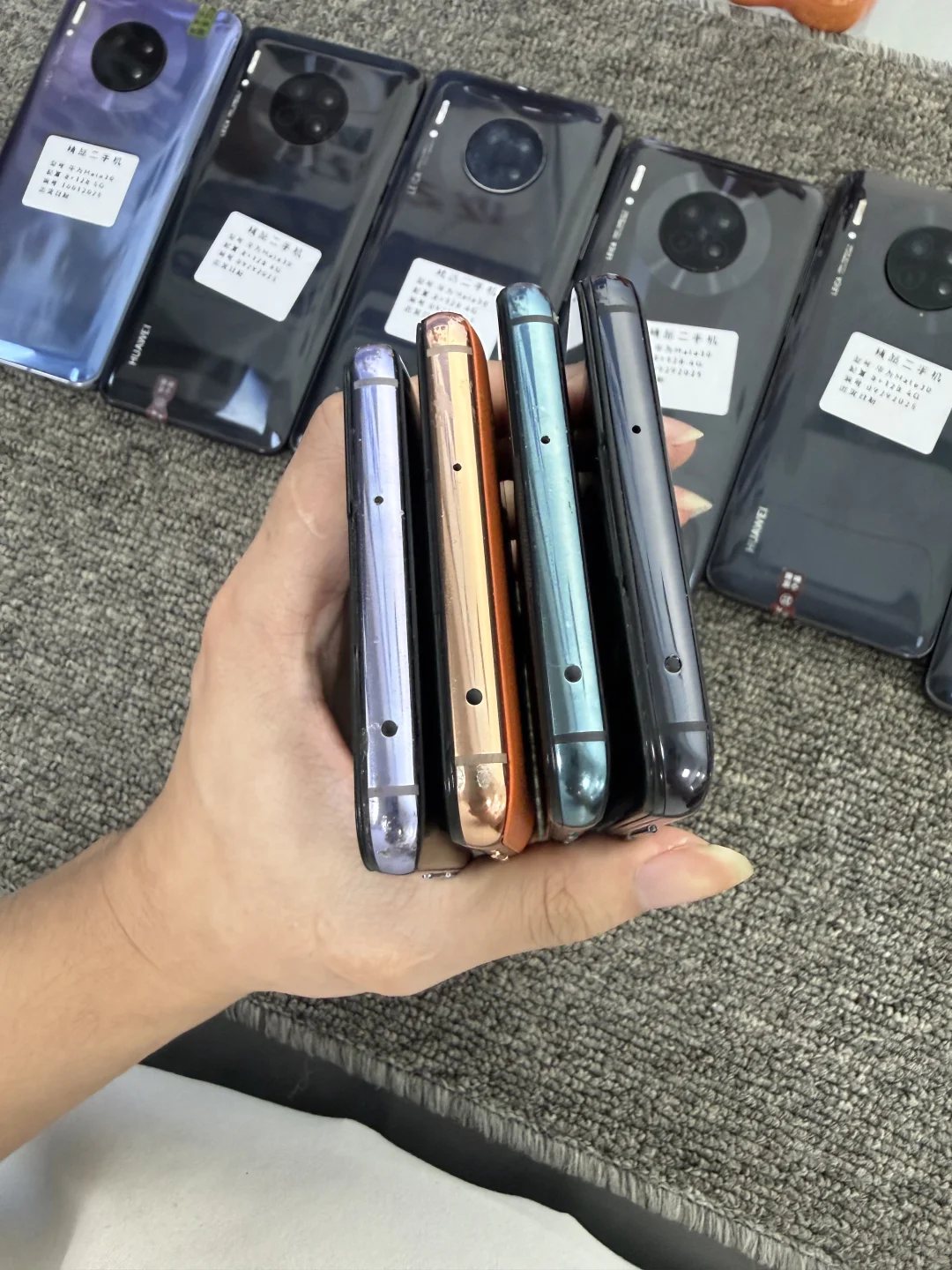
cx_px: 476
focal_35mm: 24
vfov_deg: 71.6
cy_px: 635
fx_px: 880
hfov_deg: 56.8
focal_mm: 2.22
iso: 250
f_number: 2.2
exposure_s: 1/50
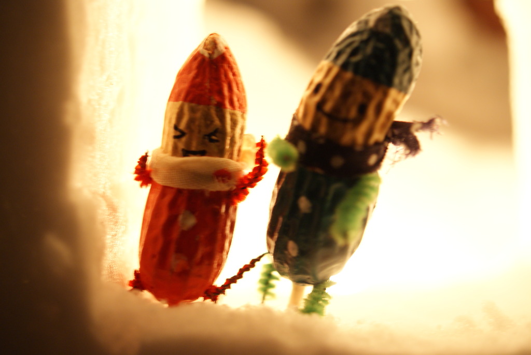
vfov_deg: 29.9
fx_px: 664
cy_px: 178
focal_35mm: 45
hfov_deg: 43.6
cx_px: 266
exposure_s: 1/3
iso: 400
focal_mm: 30
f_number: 3.2
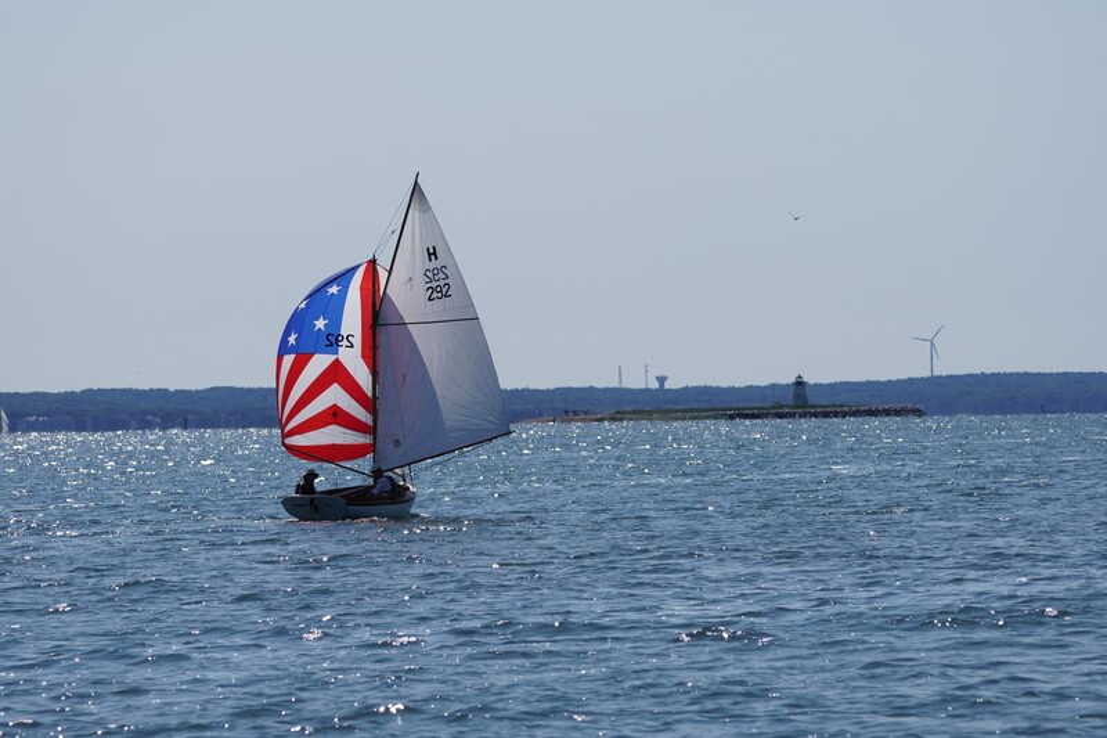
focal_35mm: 225
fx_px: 6917
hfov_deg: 9.2
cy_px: 369
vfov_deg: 6.1
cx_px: 554
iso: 100
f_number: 5.6
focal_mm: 150
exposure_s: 1/1250
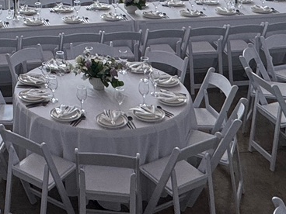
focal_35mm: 78
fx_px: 644
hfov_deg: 24.0
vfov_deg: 16.5
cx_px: 6
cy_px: -145
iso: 64
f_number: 2.2
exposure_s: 1/401
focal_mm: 2.22
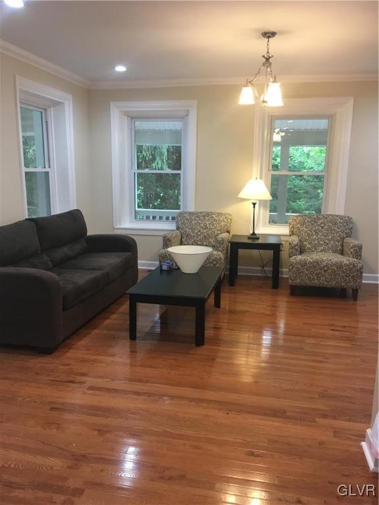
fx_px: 423
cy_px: 252
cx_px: 190
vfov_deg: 61.7
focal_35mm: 29
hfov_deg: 48.2
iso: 100
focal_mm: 4.15
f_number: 2.2
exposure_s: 1/30
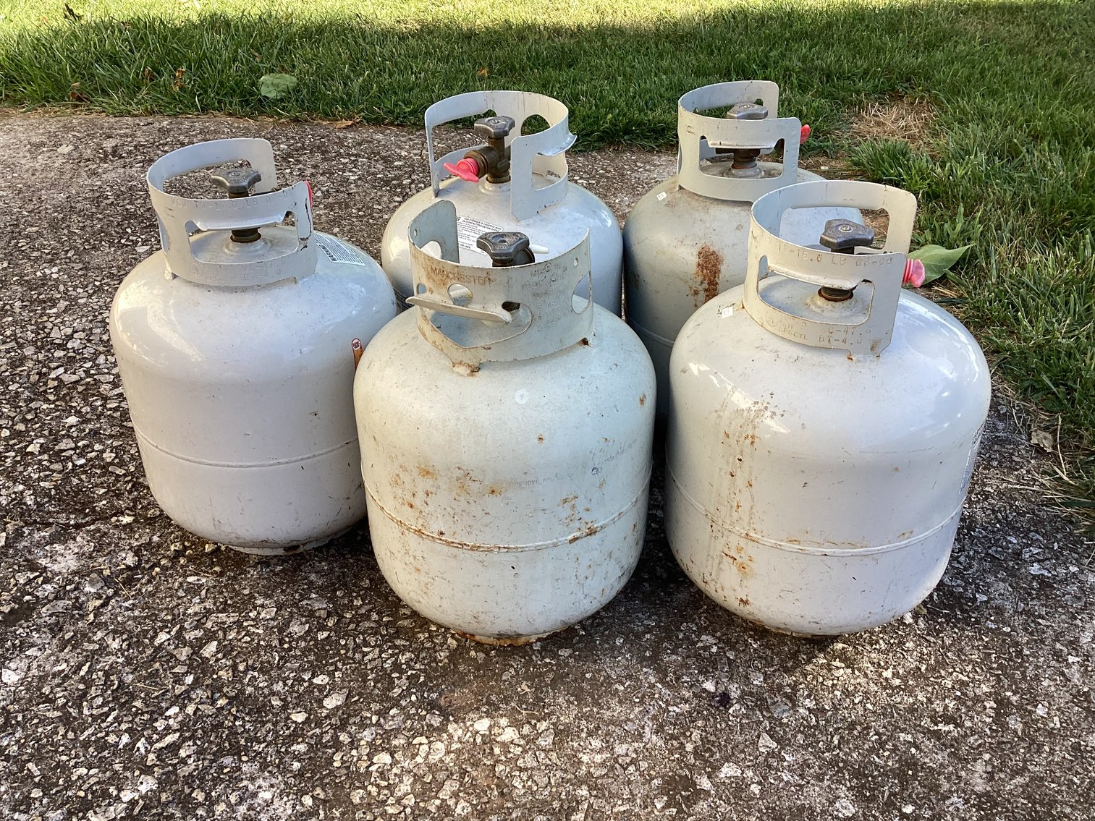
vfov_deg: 45.4
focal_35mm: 31
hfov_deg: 58.3
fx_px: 981
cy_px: 410
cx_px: 548
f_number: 2.4
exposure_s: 1/219
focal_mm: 3.3
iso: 25
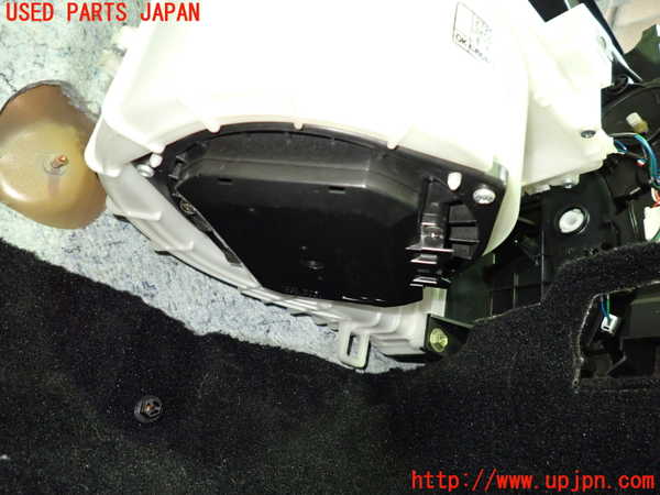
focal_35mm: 25
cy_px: 248
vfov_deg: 54.9
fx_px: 477
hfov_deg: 69.4
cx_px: 330
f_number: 2
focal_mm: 4.5
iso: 800
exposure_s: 1/20
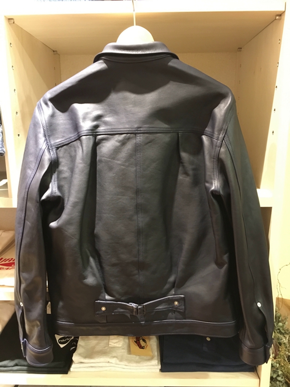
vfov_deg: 61.7
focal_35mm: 29
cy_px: 194
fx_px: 324
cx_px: 145
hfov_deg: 48.2
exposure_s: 1/15
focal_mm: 4.15
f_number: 2.2
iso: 400
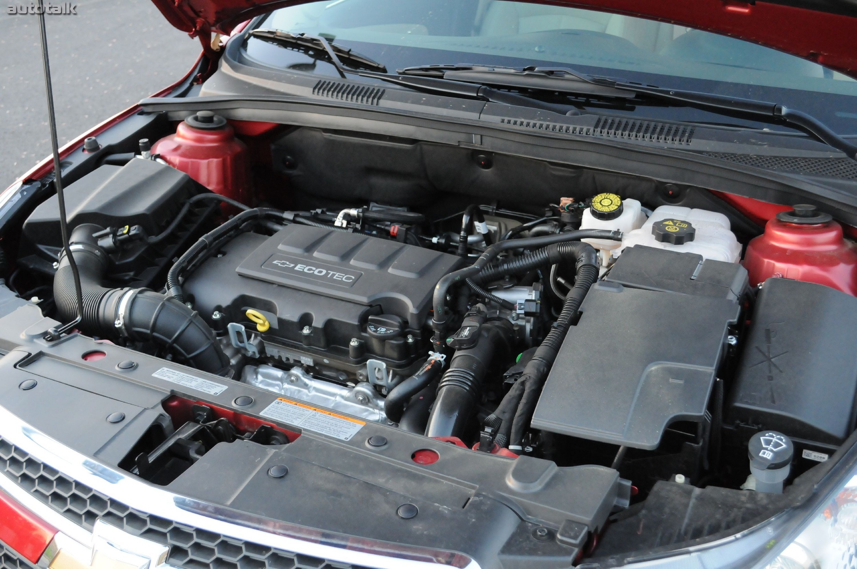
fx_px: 927
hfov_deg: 49.6
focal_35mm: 39
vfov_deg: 34.1
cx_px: 428
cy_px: 284
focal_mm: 26
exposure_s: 1/25
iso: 2000
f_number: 5
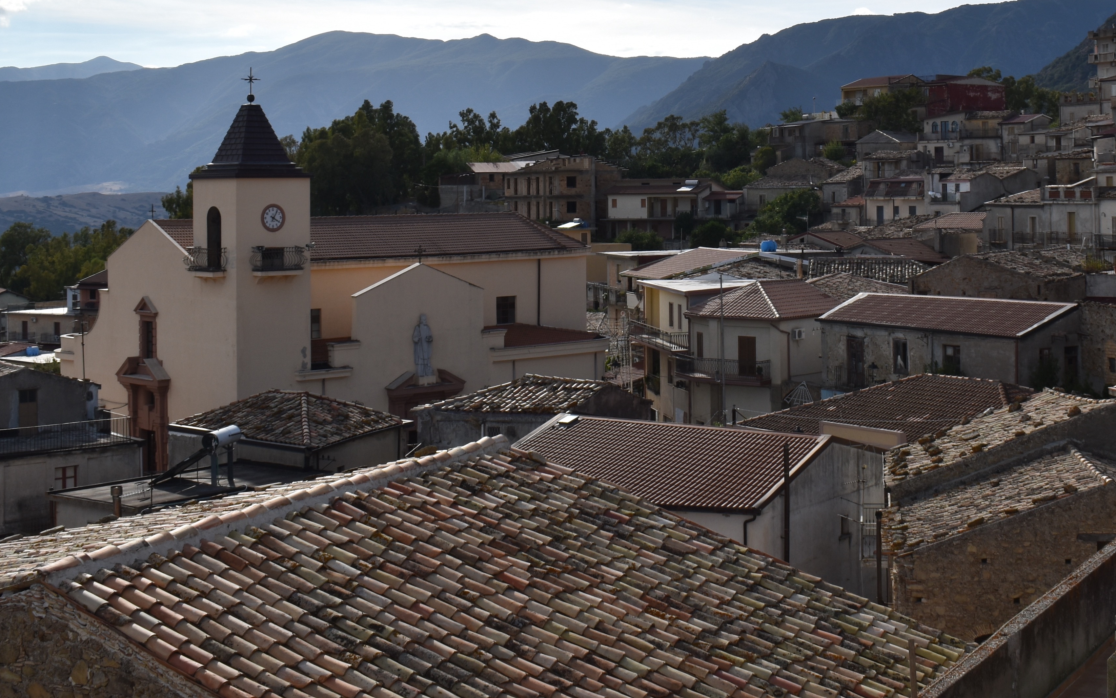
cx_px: 690
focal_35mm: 57
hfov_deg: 35.6
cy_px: 122
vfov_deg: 22.5
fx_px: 1728
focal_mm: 23
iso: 100
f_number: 13
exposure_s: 1/200
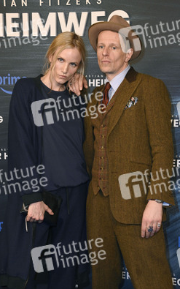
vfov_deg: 32.0
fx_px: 502
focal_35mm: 64
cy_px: 146
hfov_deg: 20.3
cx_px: 90
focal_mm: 62
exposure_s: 1/250
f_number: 6.3
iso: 1600
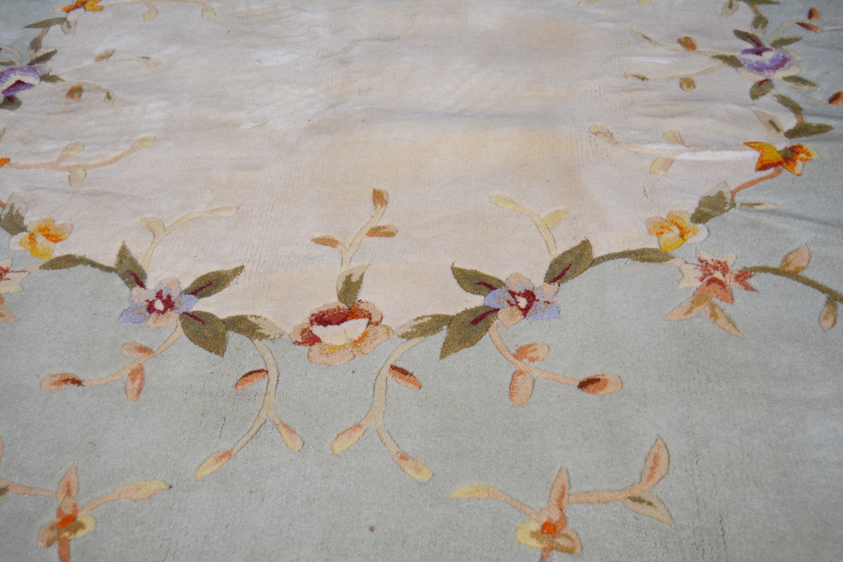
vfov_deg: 29.9
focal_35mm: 45
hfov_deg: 43.6
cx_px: 422
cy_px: 281
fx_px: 1054
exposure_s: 1/60
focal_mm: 30
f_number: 4.2
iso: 800
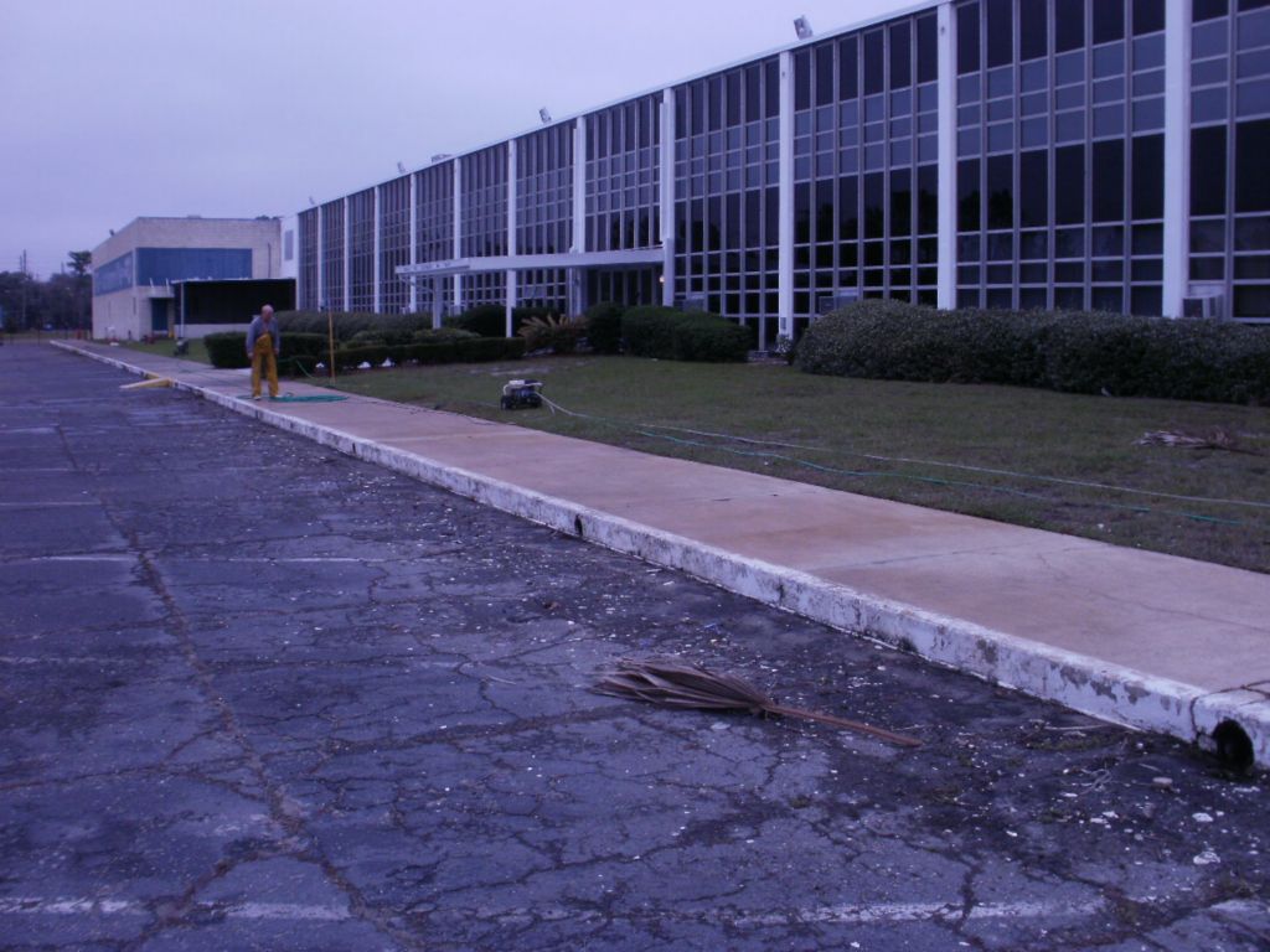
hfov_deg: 51.4
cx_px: 635
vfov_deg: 39.7
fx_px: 1321
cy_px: 476
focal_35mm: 36
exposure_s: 1/400
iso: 100
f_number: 5.6
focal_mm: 6.3
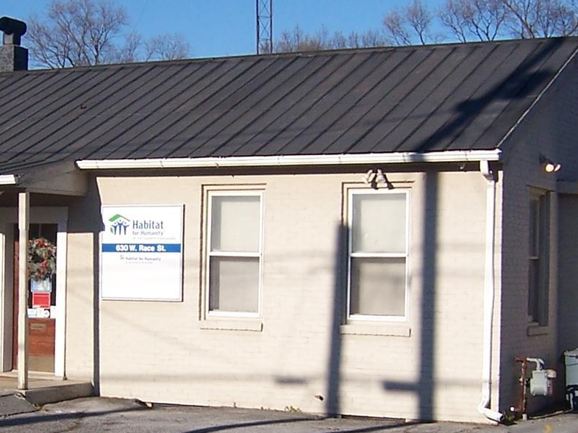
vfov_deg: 17.1
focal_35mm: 86
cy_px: 297
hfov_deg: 22.6
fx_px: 1436
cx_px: 157
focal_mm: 5.5
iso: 80
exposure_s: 1/750
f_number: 4
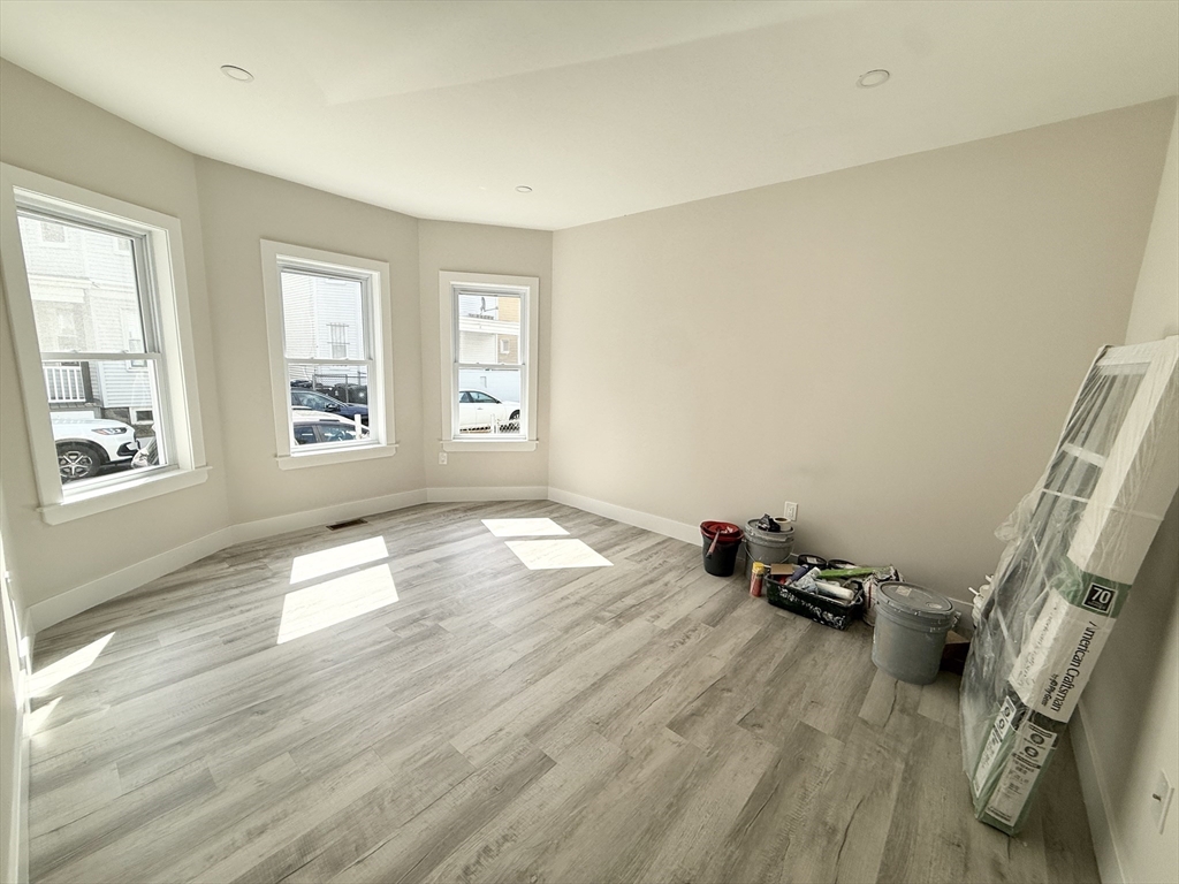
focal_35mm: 14
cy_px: 442
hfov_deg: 102.1
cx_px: 590
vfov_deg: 85.7
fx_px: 477
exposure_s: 1/413
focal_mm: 2.22
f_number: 2.2
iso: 64
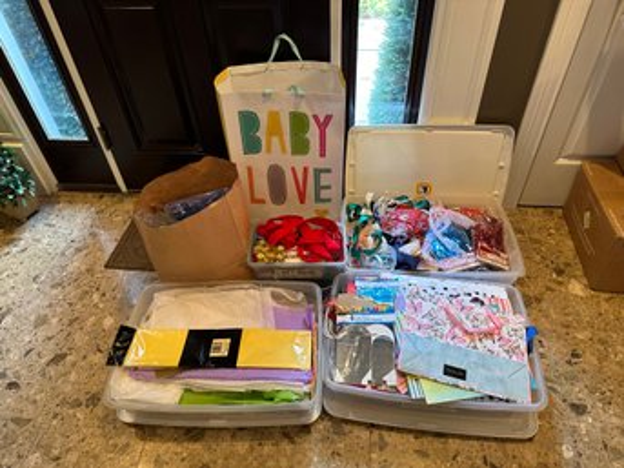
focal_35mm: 24
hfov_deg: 71.6
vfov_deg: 56.8
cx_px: 312
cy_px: 234
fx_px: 432
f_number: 1.78
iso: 160
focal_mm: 6.86
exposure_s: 1/60
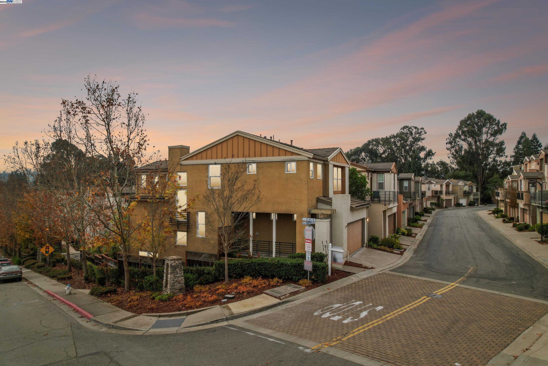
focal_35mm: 22
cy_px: 183
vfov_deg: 57.2
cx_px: 274
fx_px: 335
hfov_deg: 78.6
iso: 100
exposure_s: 1/320
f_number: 2.8
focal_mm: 8.38
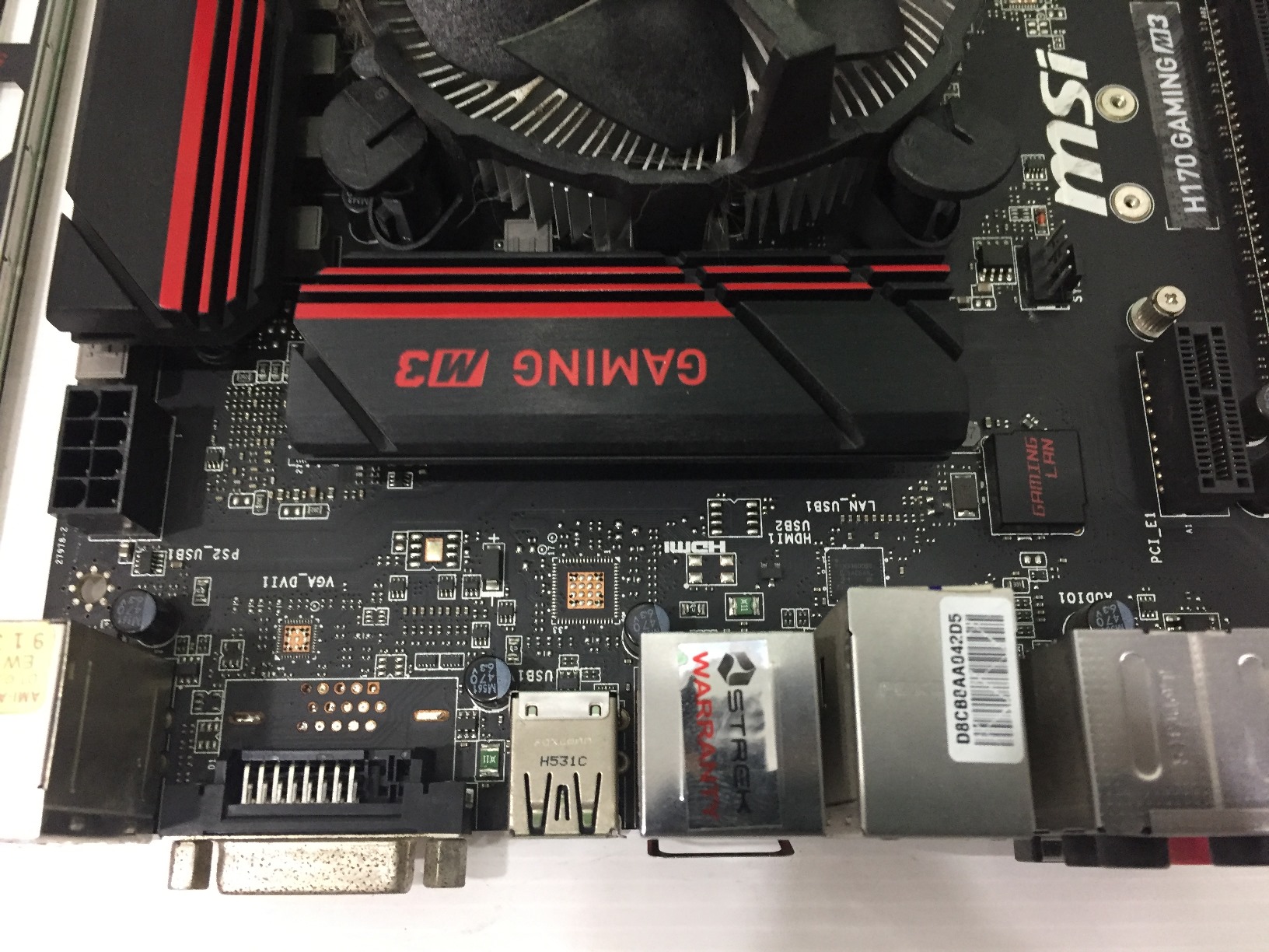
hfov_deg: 61.7
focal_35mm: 29
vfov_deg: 48.2
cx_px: 634
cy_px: 476
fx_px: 1063
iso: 250
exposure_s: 1/33
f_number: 2.2
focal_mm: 4.15
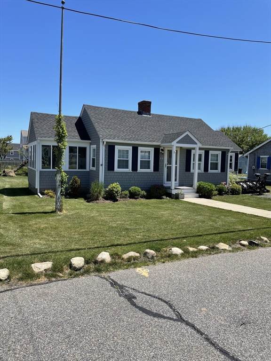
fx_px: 271
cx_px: 136
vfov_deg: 67.3
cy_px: 180
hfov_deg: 53.1
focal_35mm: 26
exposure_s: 1/3125
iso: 32
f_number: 1.6
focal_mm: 4.2
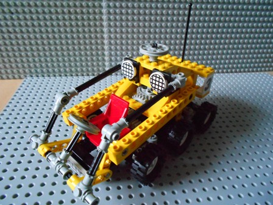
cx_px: 136
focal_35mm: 26
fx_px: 205
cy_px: 102
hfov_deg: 67.3
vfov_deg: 53.1
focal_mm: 4.6
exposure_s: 1/13
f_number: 3.2
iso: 800
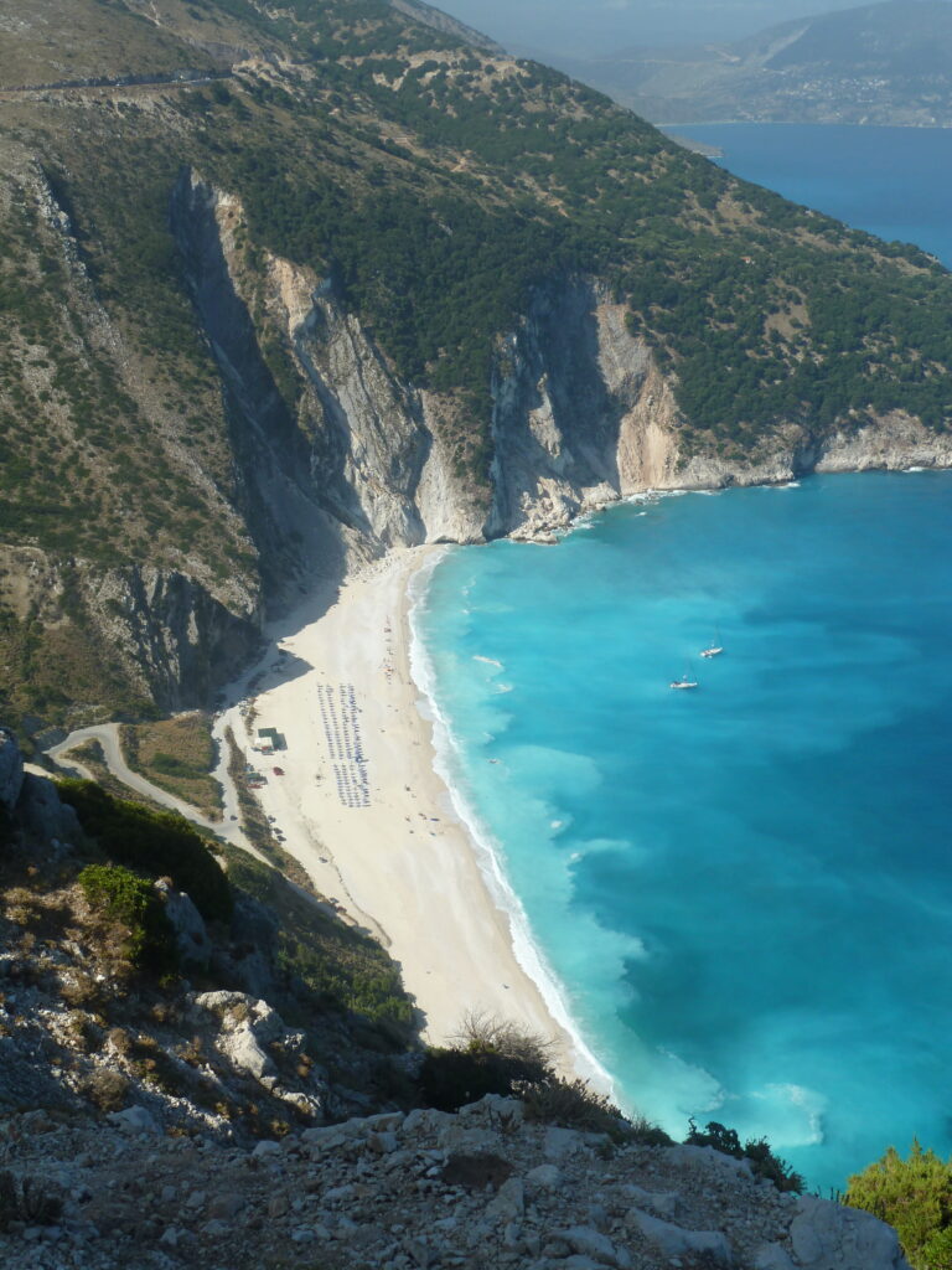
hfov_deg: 32.9
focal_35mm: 44
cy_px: 635
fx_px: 1613
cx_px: 476
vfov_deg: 42.9
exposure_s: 1/500
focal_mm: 7.3
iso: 80
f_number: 5
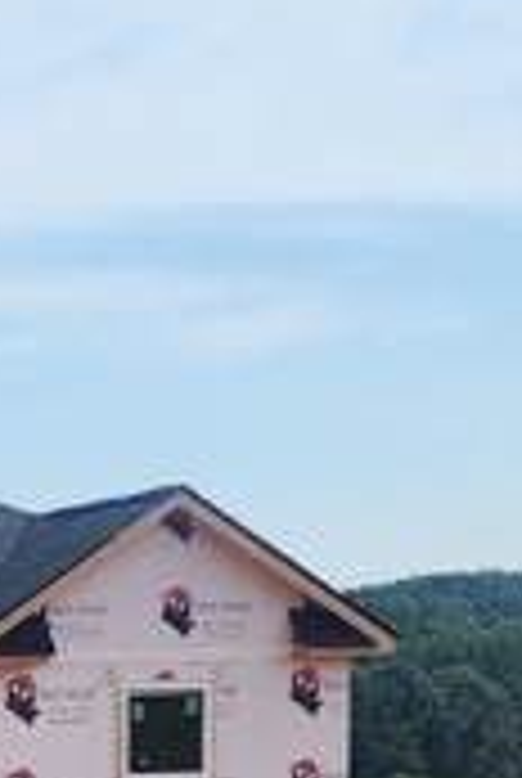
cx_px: -540
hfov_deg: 11.6
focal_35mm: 106
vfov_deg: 18.4
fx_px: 2296
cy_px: 886
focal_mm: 6.4
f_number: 1.8
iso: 12
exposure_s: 1/1610
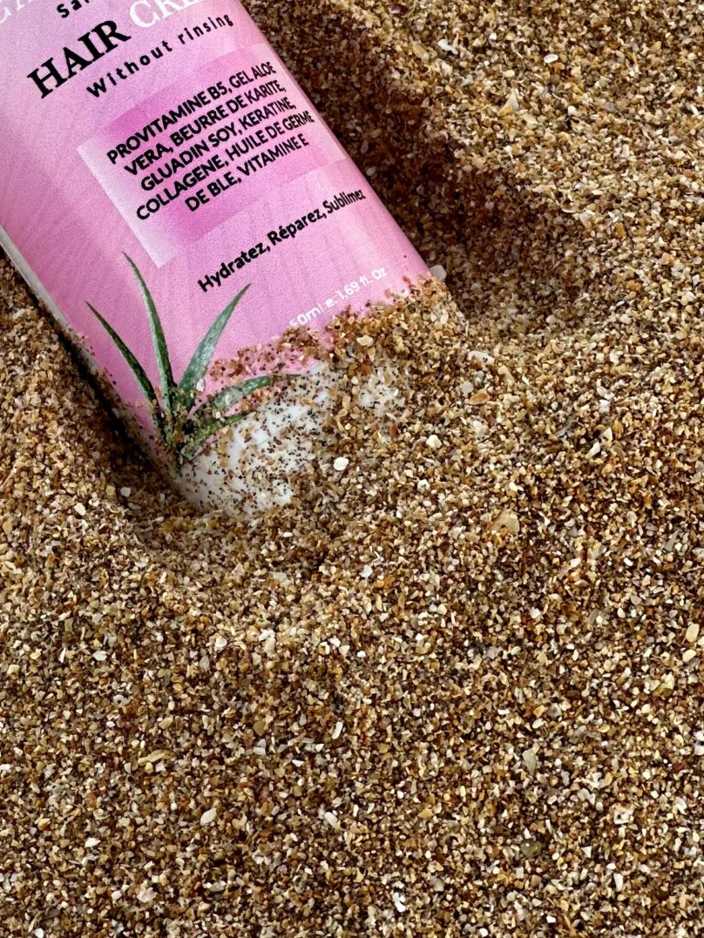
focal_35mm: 183
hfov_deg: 8.1
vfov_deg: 10.7
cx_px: 61
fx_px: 4961
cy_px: -103
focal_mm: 9
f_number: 2.8
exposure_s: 1/121
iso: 32
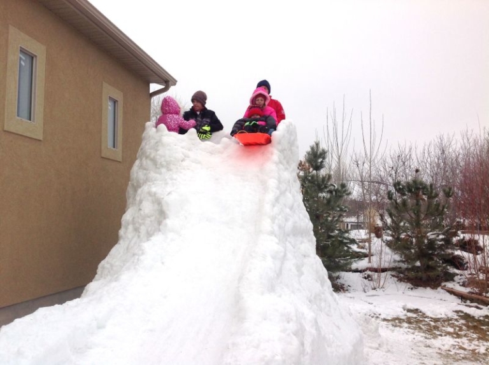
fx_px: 494
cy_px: 182
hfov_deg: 52.7
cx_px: 244
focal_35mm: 35
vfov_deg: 40.6
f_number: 2.4
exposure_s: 1/1439
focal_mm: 4.28
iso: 50
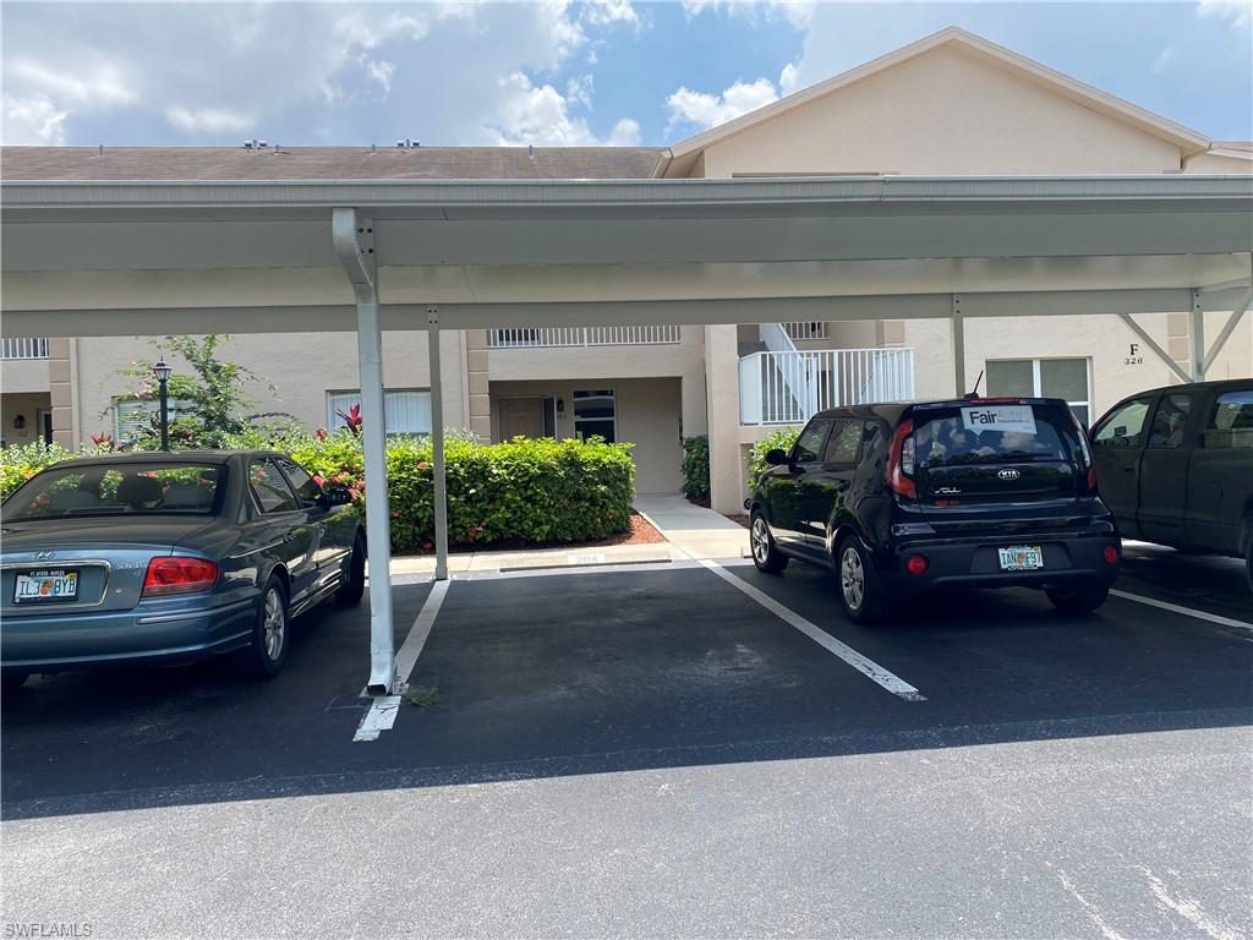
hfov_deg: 67.3
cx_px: 626
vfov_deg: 53.1
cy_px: 470
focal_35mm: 26
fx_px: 941
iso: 32
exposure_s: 1/1377
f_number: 1.8
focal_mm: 4.25
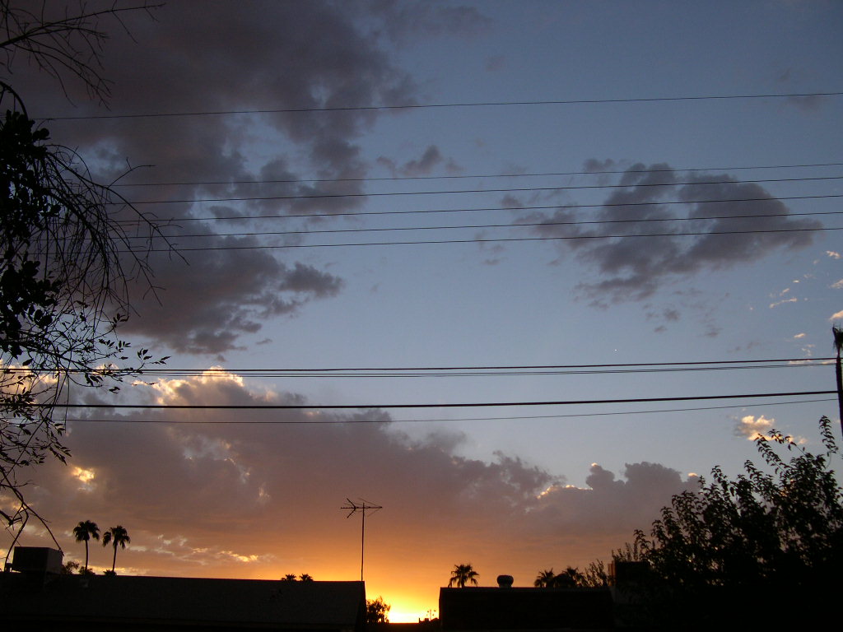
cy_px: 316
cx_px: 422
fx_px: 925
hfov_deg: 49.0
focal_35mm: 38
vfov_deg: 37.7
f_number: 2.8
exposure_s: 1/577
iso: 100
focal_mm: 8
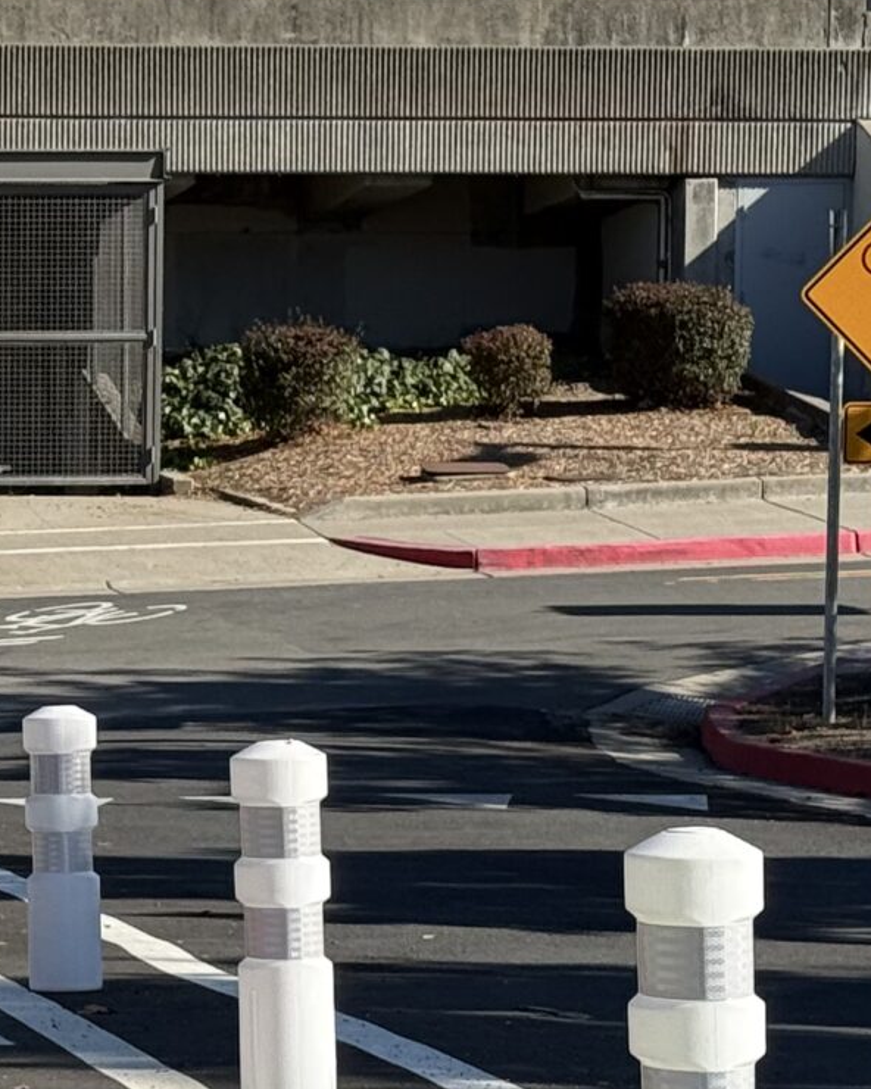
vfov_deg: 11.9
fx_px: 5220
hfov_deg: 9.4
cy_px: 572
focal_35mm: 162
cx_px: -199
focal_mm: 6.76
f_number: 1.78
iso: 64
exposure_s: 1/3704
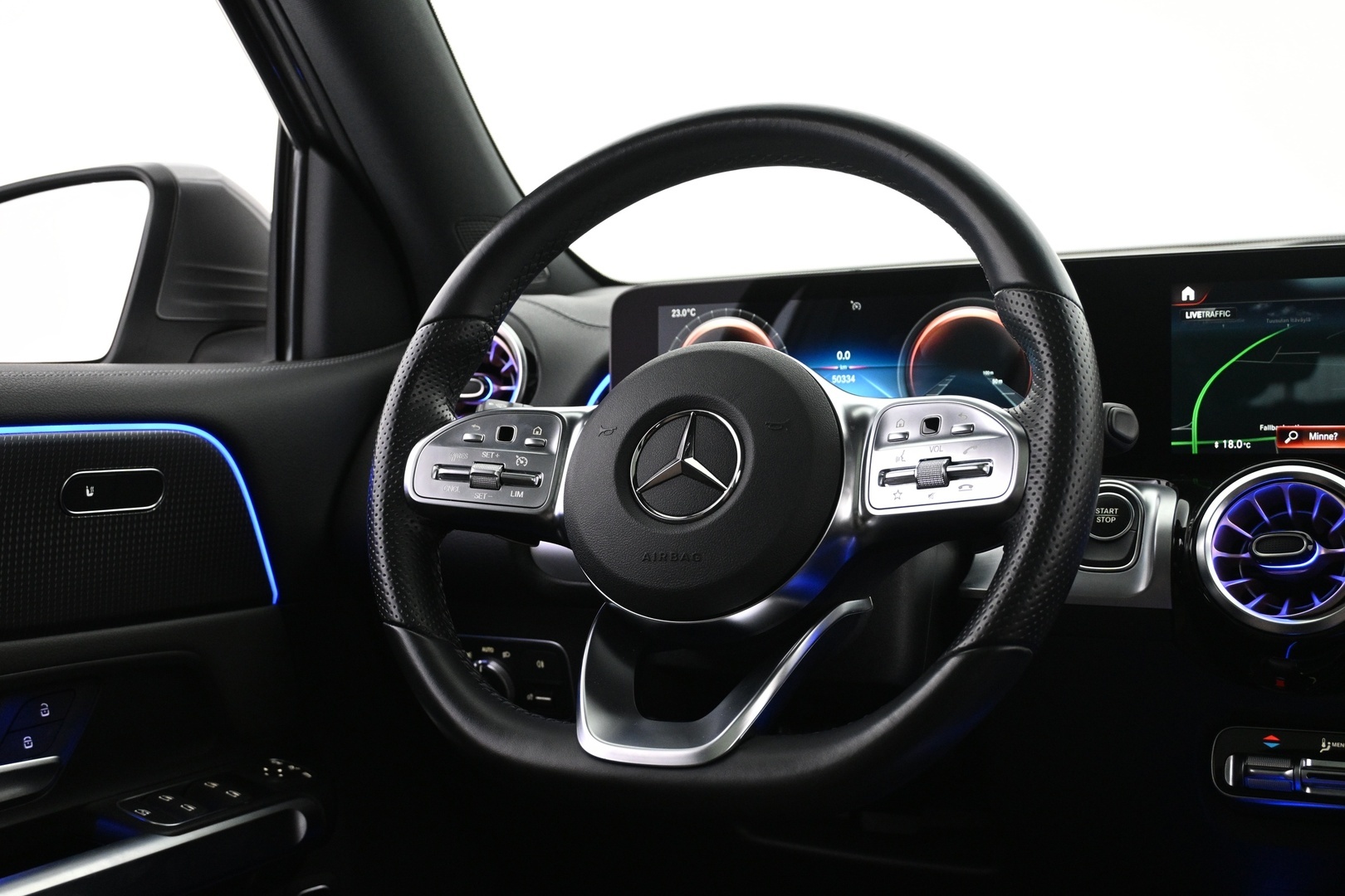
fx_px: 1541
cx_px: 672
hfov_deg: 47.2
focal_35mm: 41
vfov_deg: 32.4
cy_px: 448
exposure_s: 1/25
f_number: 4.5
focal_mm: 27.5
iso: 1600
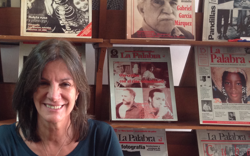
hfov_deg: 32.6
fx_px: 422
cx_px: 75
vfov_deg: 20.6
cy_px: 131
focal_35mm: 62
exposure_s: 1/15
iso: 125
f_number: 2.4
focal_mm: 4.28
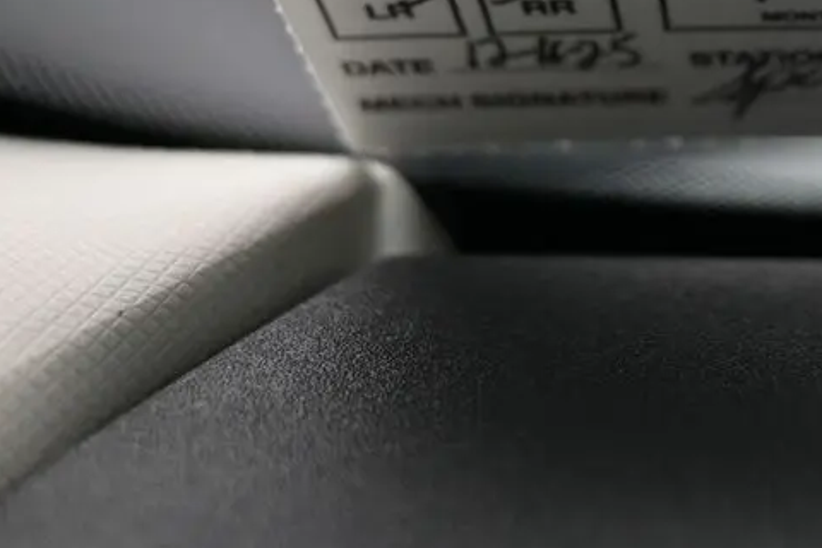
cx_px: 805
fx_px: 1828
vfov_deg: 16.6
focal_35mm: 80
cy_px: -30
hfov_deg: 24.3
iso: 400
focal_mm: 25
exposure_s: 1/160
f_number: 4.2
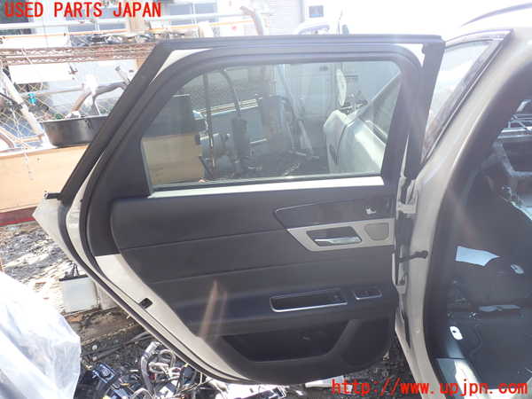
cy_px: 200
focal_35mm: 30
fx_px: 461
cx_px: 266
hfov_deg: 60.0
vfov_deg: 46.8
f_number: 3.2
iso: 100
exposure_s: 1/100
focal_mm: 5.4
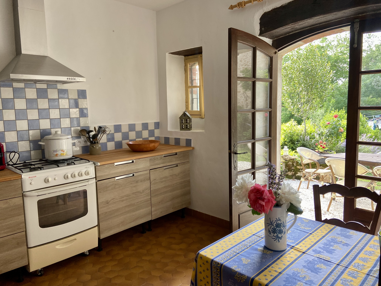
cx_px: 190
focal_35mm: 26
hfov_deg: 67.3
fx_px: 286
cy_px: 143
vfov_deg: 53.1
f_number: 1.8
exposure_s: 1/122
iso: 125
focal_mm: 4.25
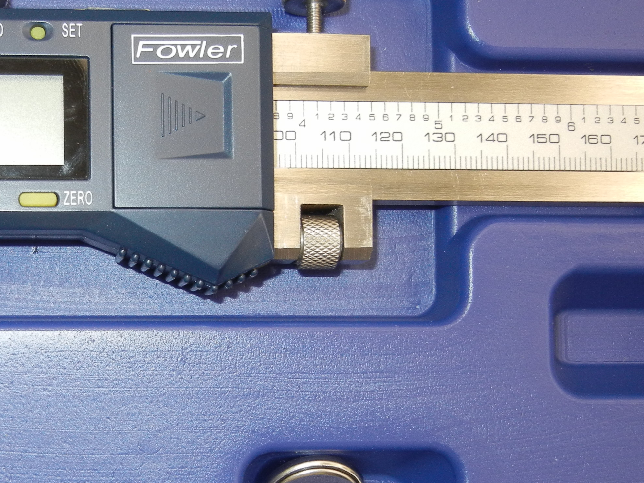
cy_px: 340
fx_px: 1135
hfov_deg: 30.9
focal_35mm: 61
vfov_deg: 23.9
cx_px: 130
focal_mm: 5.4
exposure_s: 1/30
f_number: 3.5
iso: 200
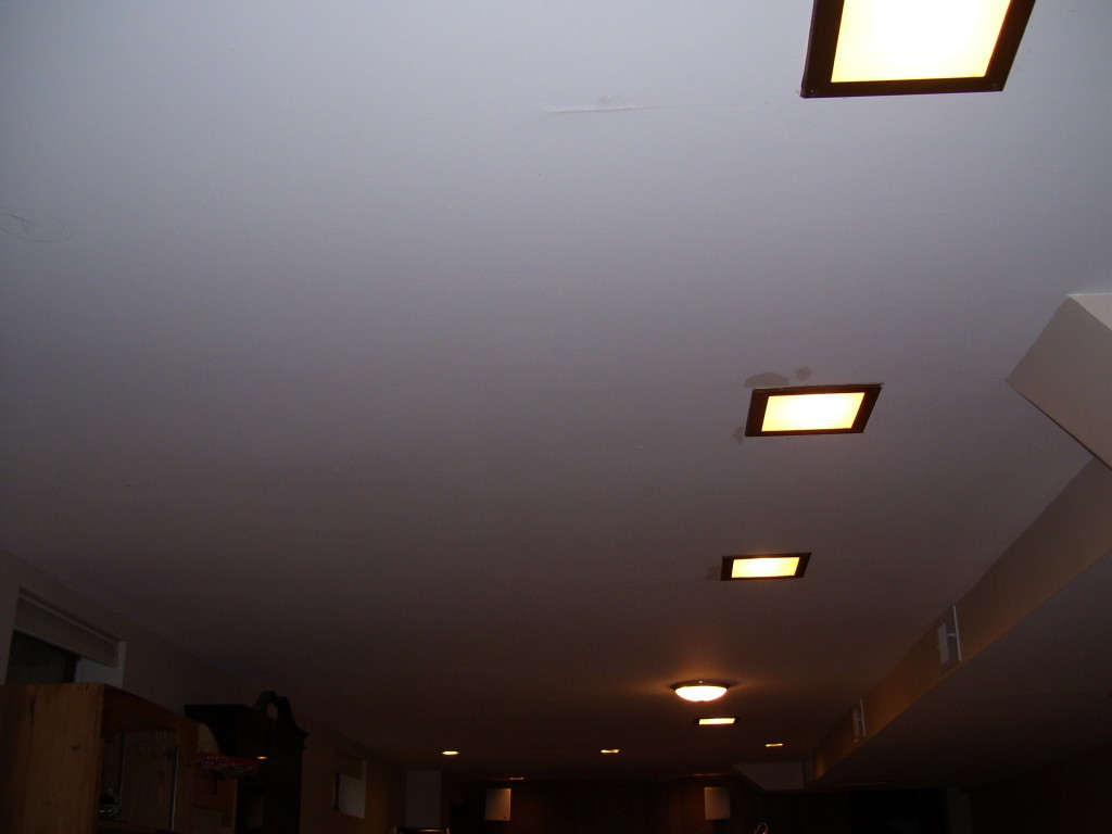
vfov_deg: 38.7
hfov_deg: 50.1
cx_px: 556
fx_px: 1189
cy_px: 417
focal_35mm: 37
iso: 80
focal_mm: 6
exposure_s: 1/60
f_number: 2.7
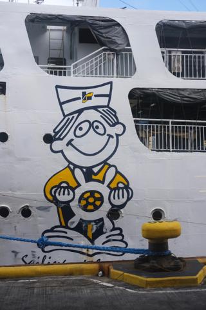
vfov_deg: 37.5
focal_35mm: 53
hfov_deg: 25.5
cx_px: 103
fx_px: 455
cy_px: 155
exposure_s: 1/100
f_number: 4
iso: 160
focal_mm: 35
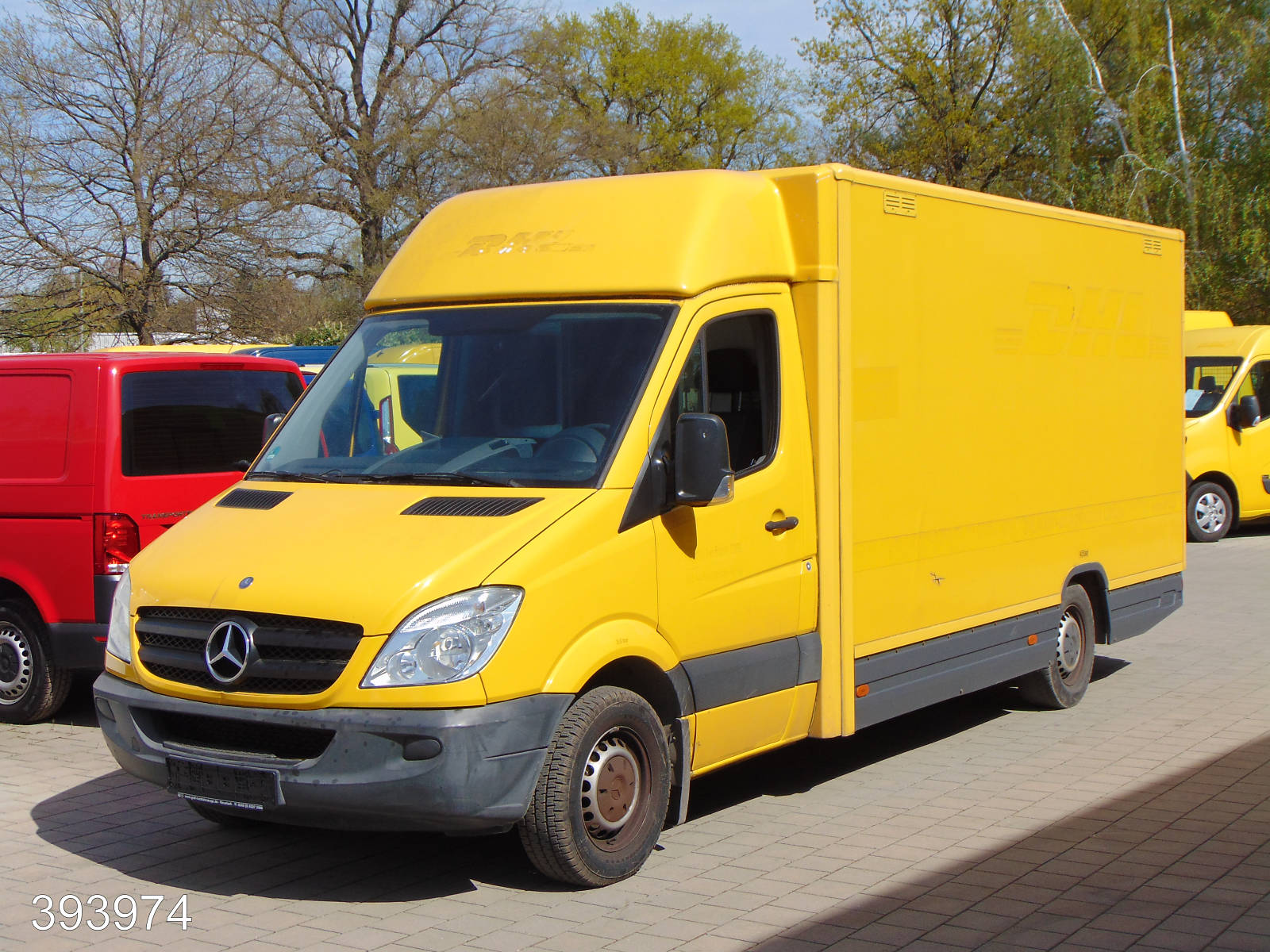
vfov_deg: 29.1
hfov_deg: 38.2
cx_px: 635
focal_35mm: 50
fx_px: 1834
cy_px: 476
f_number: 9
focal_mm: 9
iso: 80
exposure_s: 1/200
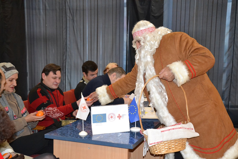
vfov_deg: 26.5
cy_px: 80
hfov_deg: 38.9
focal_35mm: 51
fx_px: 337
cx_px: 119
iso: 3200
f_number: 4.2
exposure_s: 1/60
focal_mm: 34
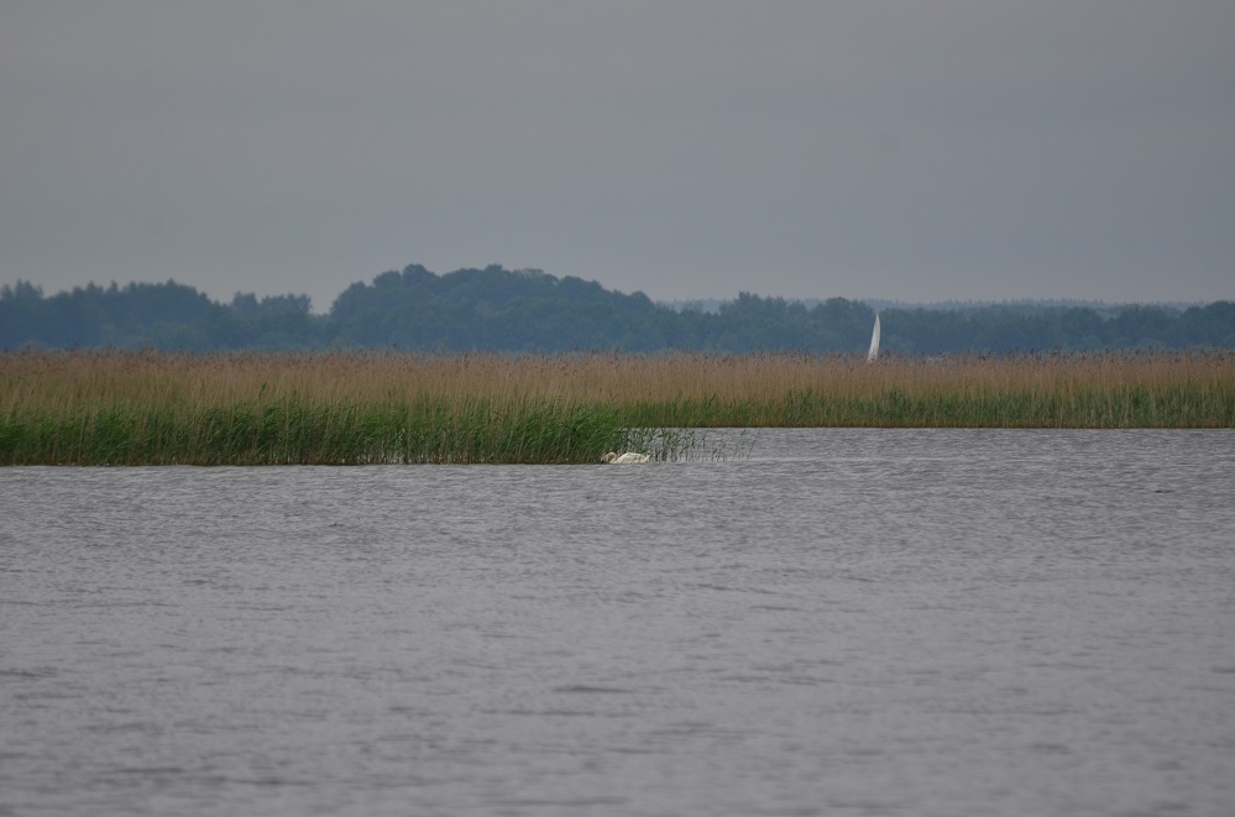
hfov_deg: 4.6
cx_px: 618
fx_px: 15401
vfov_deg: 3.0
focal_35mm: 450
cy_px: 408
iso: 220
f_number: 5.6
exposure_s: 1/320
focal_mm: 300
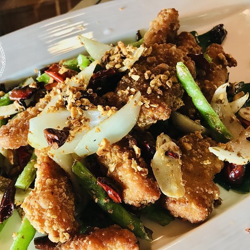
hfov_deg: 48.1
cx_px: 98
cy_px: 128
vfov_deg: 48.4
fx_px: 278
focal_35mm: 34
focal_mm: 3.99
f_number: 1.8
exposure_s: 1/30
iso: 40
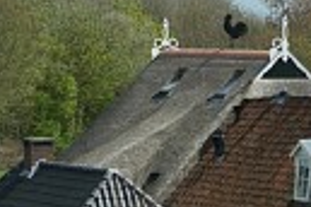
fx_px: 2168
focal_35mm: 251
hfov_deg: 8.1
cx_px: 424
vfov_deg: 5.5
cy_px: 185
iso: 200
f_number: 5.6
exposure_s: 1/750
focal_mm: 48
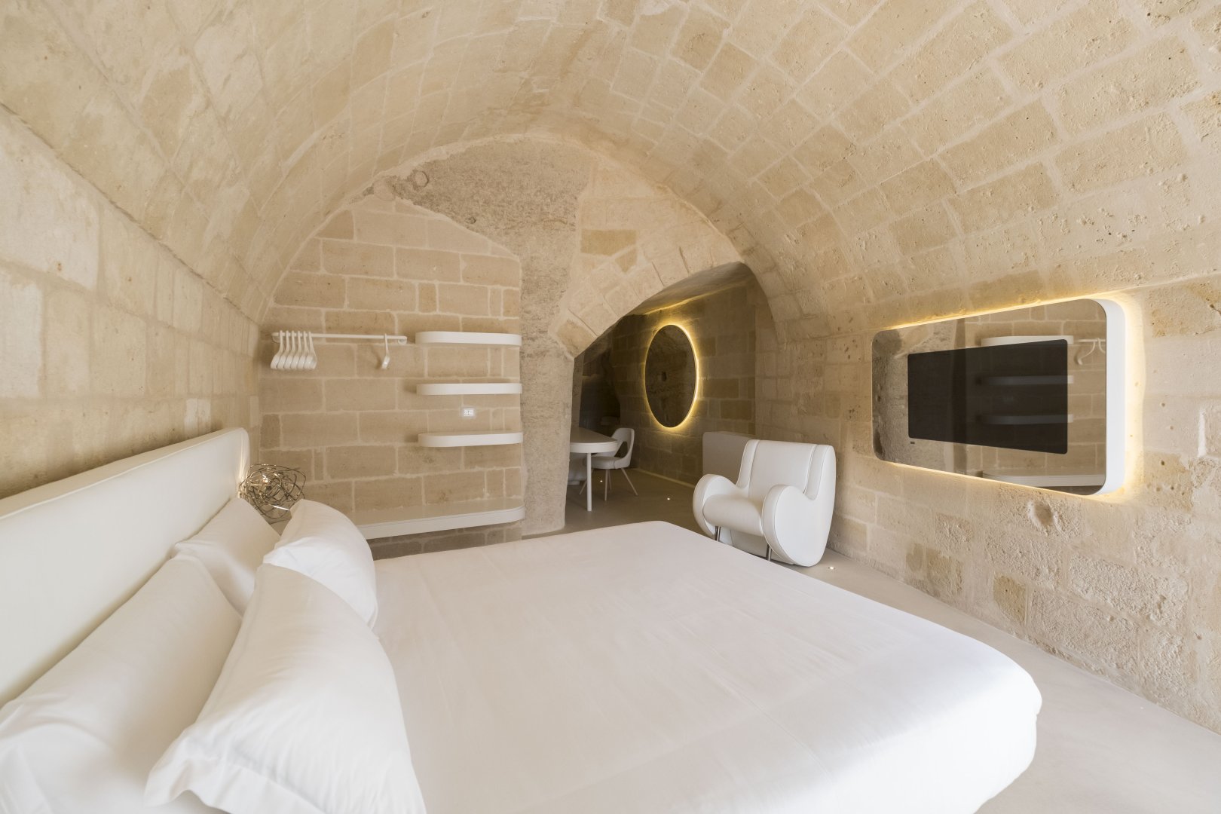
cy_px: 407
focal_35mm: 15
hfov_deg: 100.4
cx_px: 610
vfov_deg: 77.3
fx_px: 509
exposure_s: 1/125
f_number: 5.6
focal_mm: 10
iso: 800
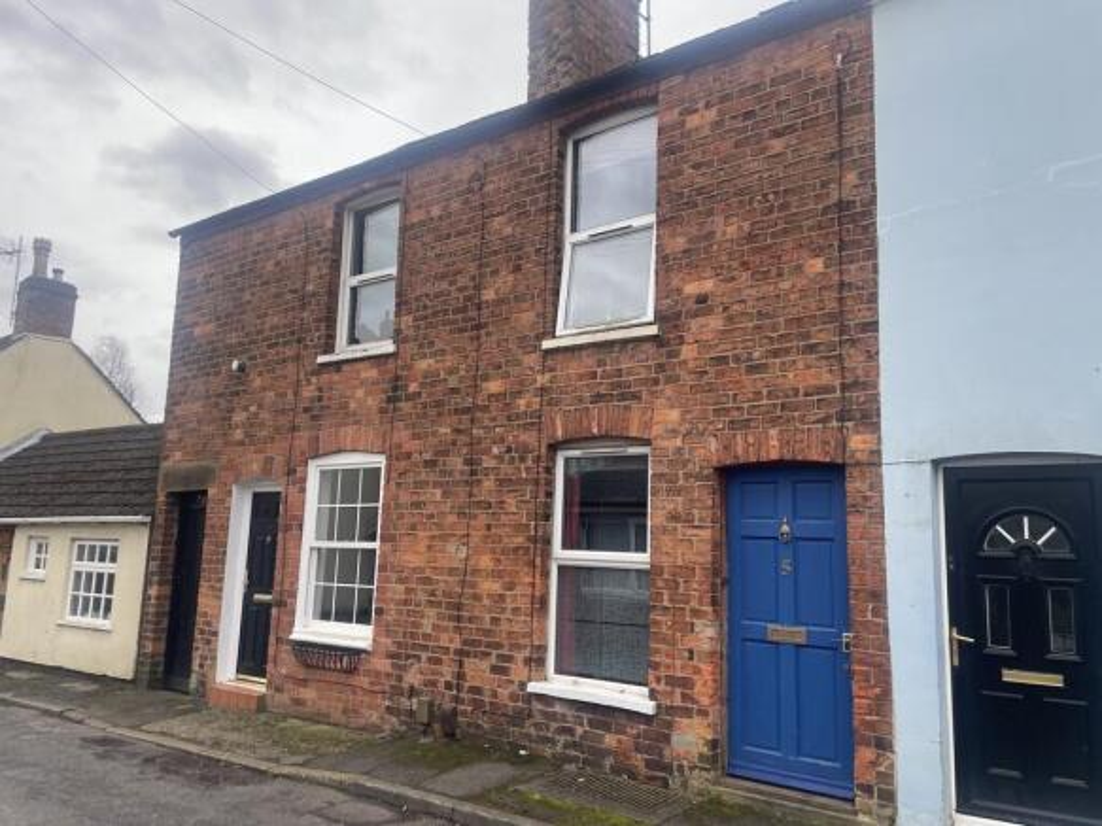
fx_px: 828
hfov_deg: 67.3
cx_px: 551
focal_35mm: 26
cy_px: 413
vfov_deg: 53.0
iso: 32
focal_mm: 4.2
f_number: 1.6
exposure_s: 1/452
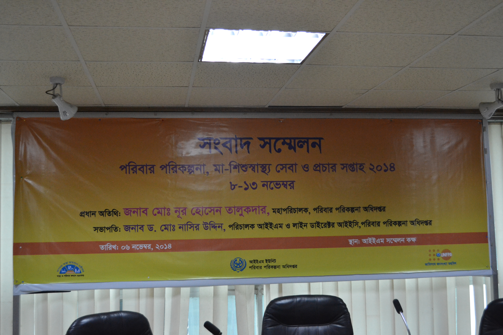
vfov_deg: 30.8
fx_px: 608
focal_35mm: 44
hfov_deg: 45.0
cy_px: 168
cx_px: 252
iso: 2200
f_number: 4.5
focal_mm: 29
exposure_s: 1/60
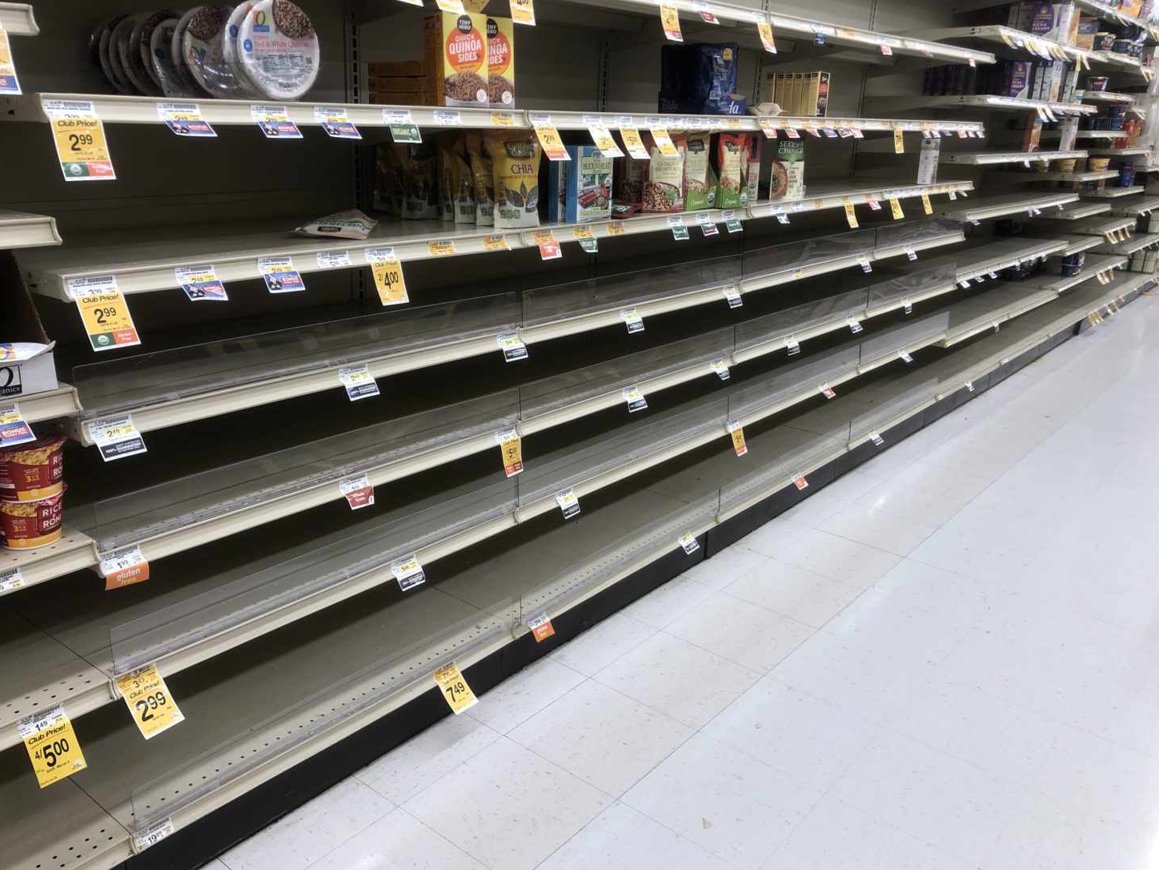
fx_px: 971
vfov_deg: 48.2
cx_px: 571
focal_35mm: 29
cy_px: 434
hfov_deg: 61.7
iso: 25
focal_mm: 3.99
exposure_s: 1/30
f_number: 1.8
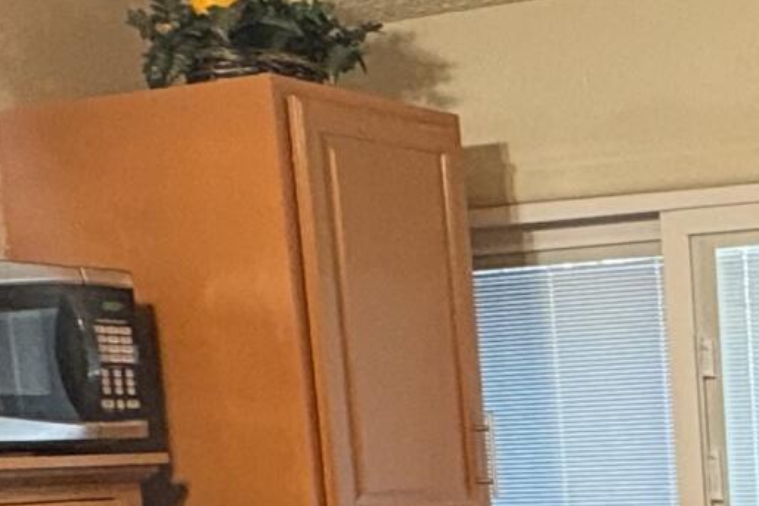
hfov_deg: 21.5
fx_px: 1792
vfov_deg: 15.1
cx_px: 1001
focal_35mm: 85
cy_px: 711
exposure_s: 1/60
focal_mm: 2.22
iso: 500
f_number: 2.2
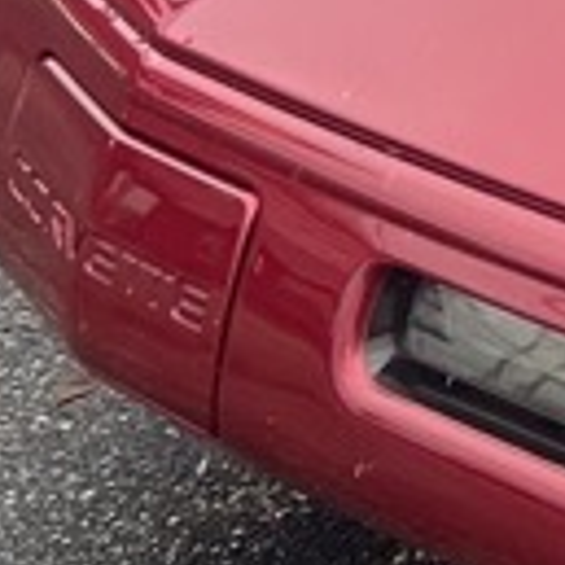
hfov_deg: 8.3
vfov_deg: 9.3
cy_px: -293
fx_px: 3361
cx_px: 1599
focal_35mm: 182
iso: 80
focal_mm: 5.7
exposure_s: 1/120
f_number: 1.5
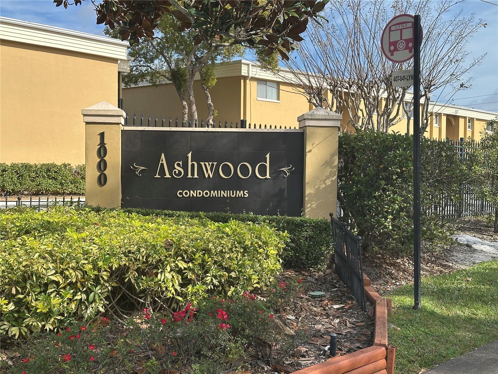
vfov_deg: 30.3
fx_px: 691
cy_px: 187
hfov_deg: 39.7
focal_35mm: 48
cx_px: 249
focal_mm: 6.86
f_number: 1.78
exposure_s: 1/2532
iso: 64
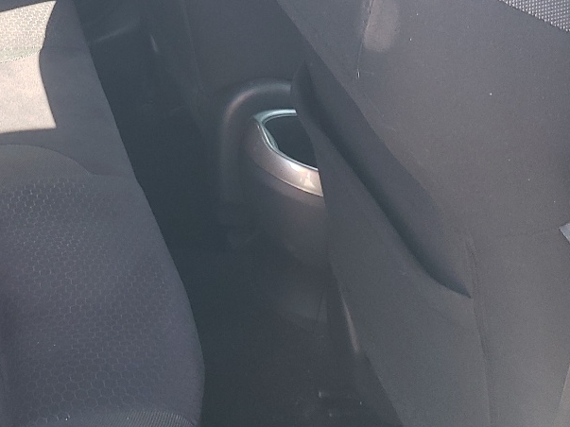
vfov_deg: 20.7
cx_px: -2
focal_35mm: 69
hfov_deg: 26.6
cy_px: 15
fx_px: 1136
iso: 83
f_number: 1.5
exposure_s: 1/120
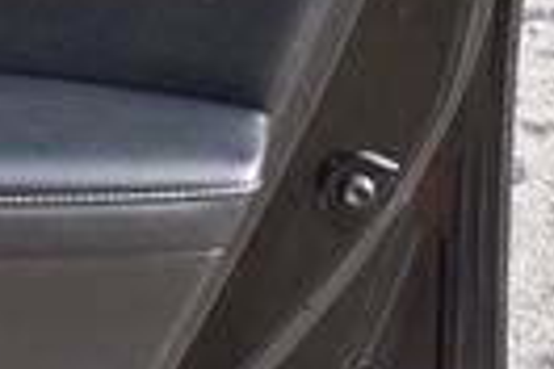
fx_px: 2677
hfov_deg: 11.1
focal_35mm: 174
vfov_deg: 7.7
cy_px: -239
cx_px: -407
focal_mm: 24
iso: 400
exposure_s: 1/100
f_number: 9
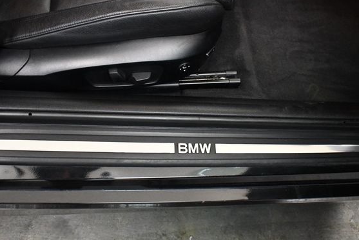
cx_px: 185
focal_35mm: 46
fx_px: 459
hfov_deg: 42.7
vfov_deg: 29.3
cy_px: 120
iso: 3200
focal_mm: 20
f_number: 3.5
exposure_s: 1/100
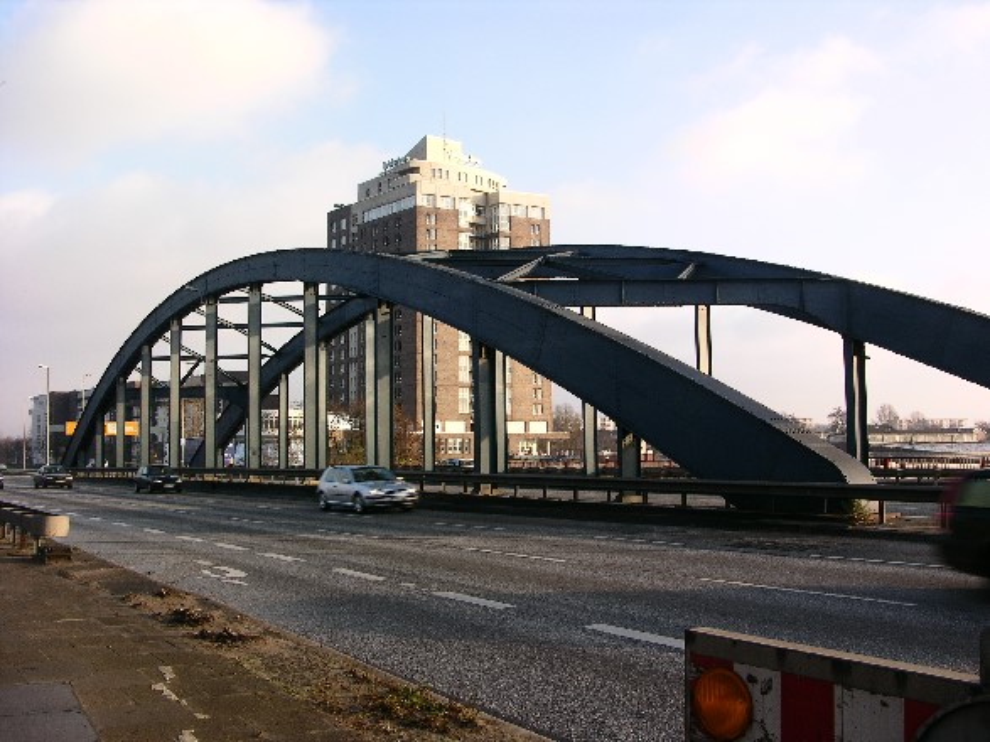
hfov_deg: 52.6
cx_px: 495
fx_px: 1001
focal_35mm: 35
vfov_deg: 40.7
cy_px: 371
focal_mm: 8.9
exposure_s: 1/79
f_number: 6.3
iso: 50
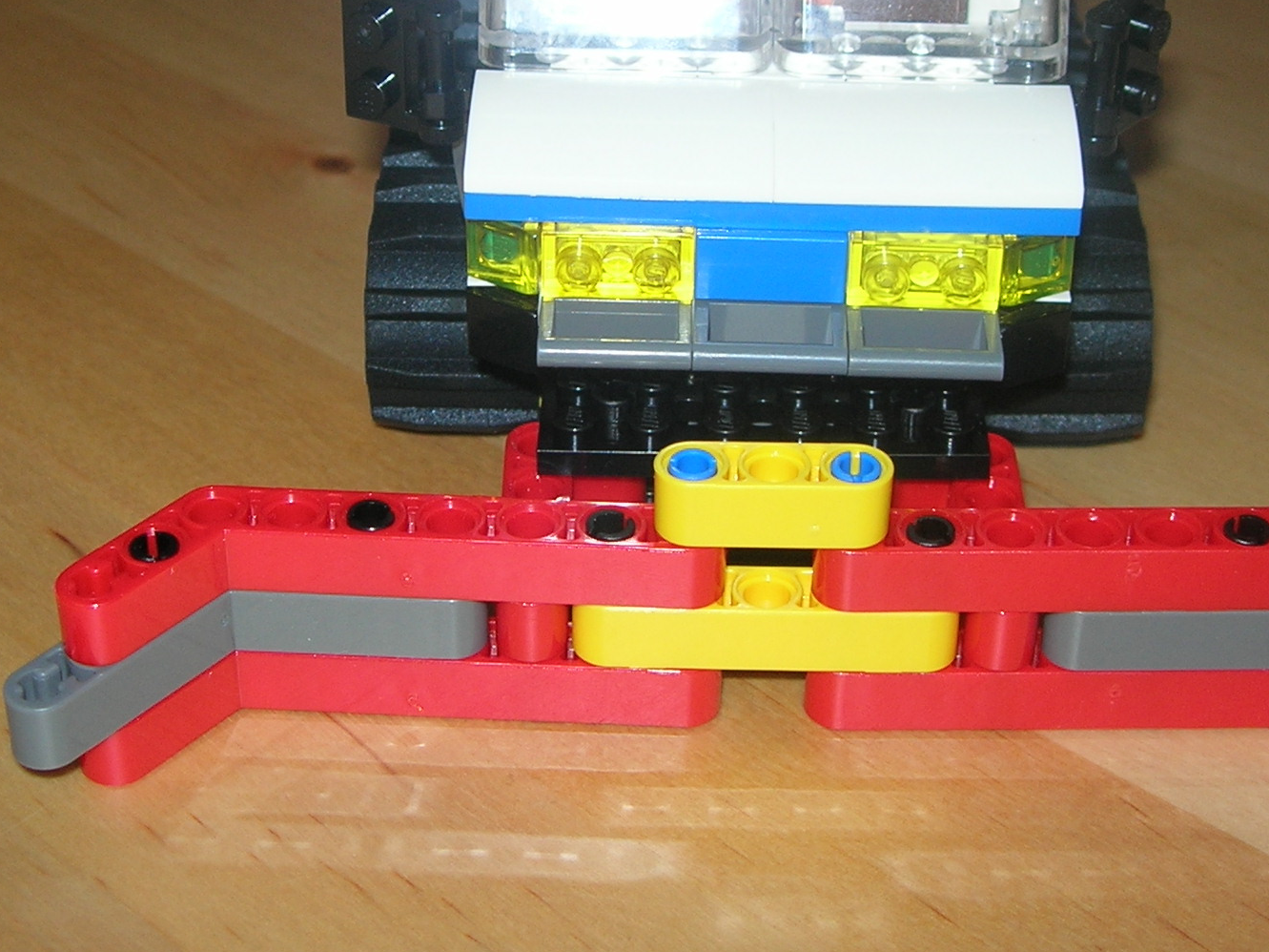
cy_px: 252
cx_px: 612
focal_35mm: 74
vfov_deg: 19.8
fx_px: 2713
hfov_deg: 26.3
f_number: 2.8
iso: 64
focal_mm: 7.8
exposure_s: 1/60.1
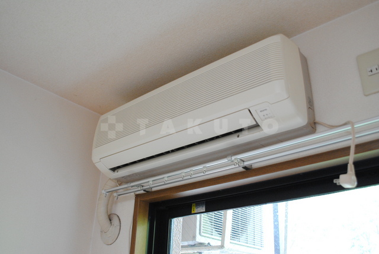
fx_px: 443
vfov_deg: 32.0
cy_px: 127
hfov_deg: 46.4
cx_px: 190
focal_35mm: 42
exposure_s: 1/50
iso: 800
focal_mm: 28
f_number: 4.5
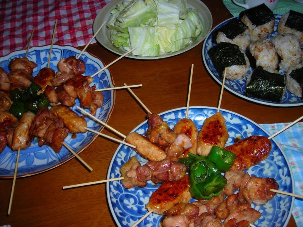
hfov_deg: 45.8
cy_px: 114
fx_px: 359
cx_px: 152
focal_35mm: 41
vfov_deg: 35.1
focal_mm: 6.8
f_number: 3.3
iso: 50
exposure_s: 1/60.1
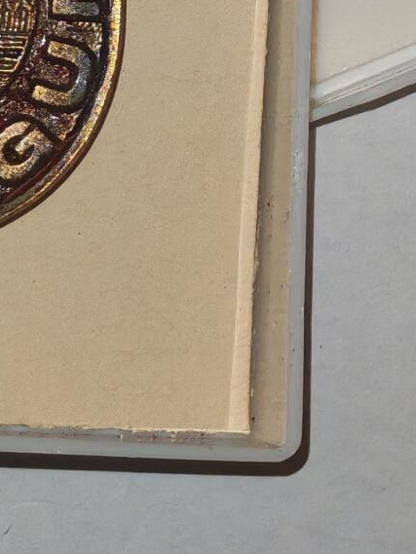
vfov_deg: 9.1
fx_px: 3444
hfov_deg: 6.9
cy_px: -24
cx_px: -108
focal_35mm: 215
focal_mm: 5.52
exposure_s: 1/100
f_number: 1.95
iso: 320
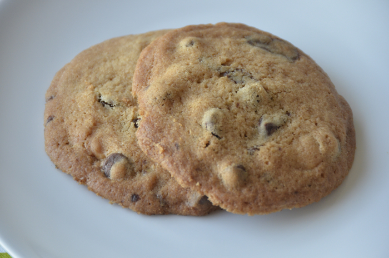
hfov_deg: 6.9
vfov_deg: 4.6
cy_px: 129
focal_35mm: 300
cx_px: 194
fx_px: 3236
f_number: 5.6
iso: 1000
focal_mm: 200
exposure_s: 1/80
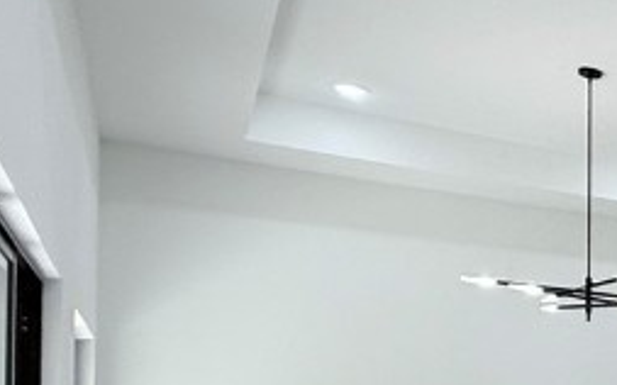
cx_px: 1117
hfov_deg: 21.6
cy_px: 446
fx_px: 1009
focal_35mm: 60
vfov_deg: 20.4
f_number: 2.2
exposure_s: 1/120
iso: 64
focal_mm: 2.22
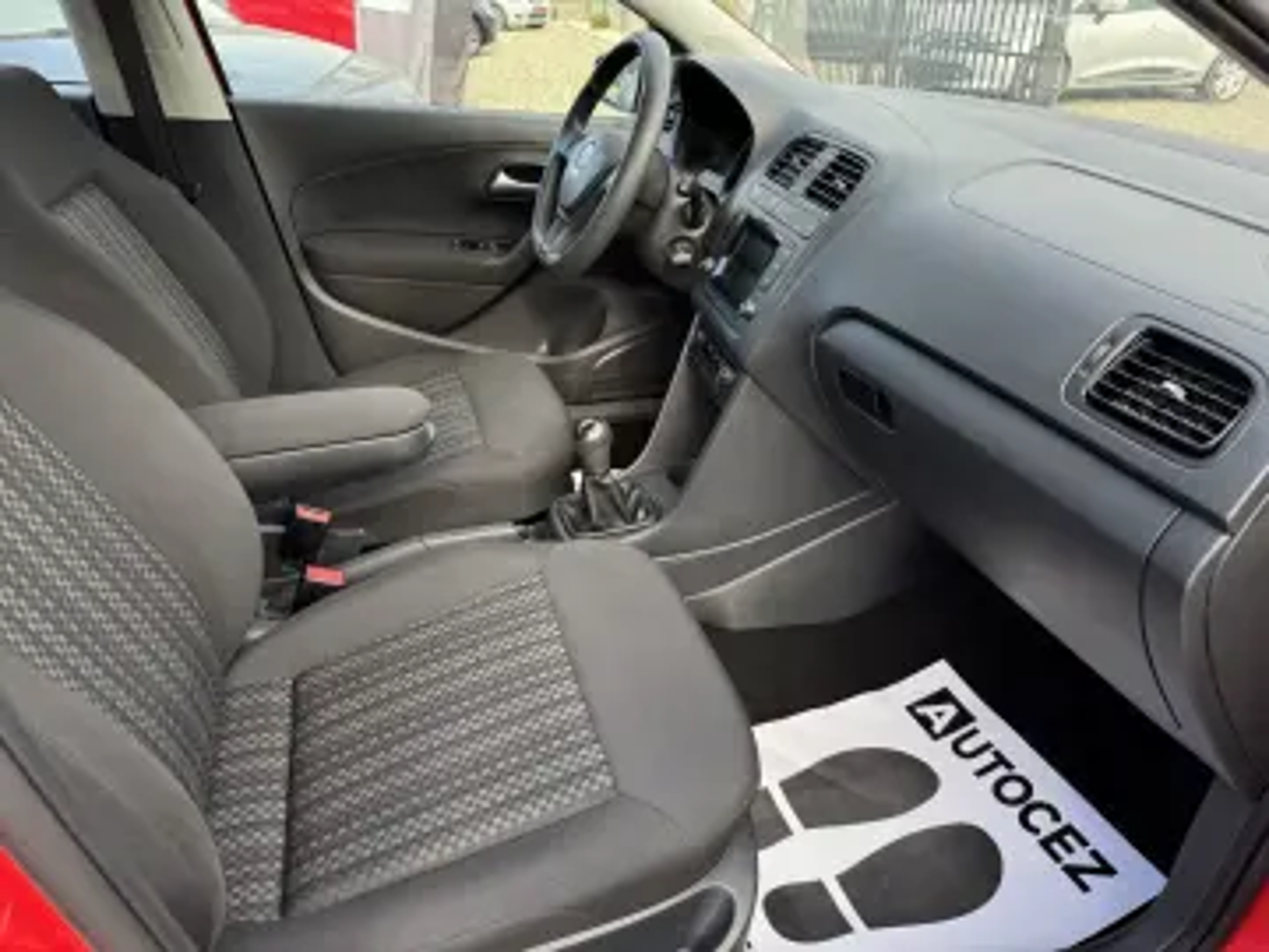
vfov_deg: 56.8
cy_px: 476
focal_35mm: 24
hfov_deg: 71.6
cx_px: 634
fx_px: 880
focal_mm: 6.76
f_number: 1.78
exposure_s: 1/209
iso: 80
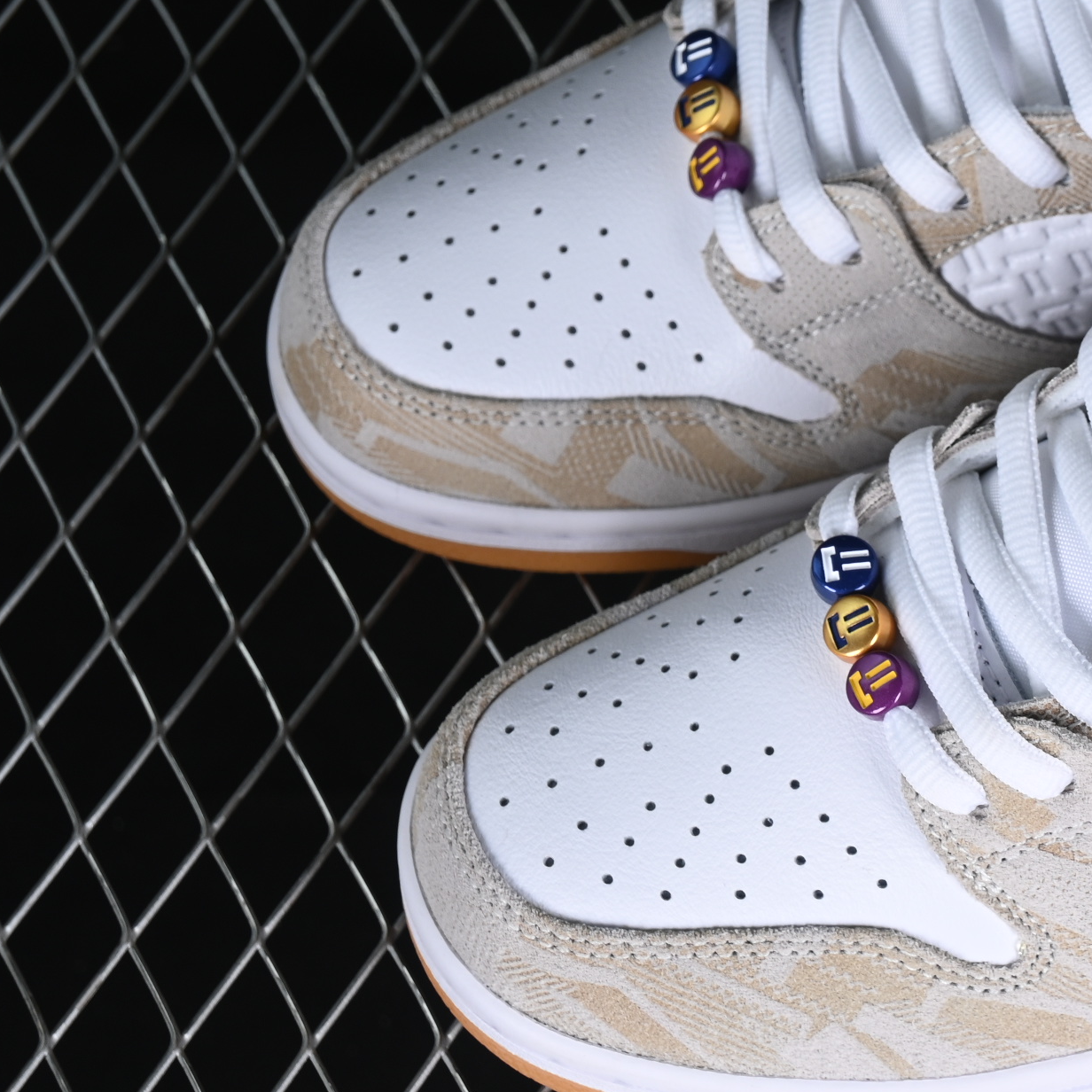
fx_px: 5139
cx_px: 1222
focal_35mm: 144
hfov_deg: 11.9
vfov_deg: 12.1
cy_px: 374
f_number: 7.1
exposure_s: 1/80
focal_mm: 50
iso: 160
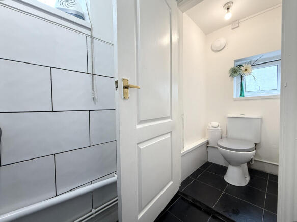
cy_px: 111
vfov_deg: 85.7
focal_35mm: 14
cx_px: 148
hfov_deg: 102.1
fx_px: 120
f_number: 2.2
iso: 125
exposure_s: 1/100
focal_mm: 2.22
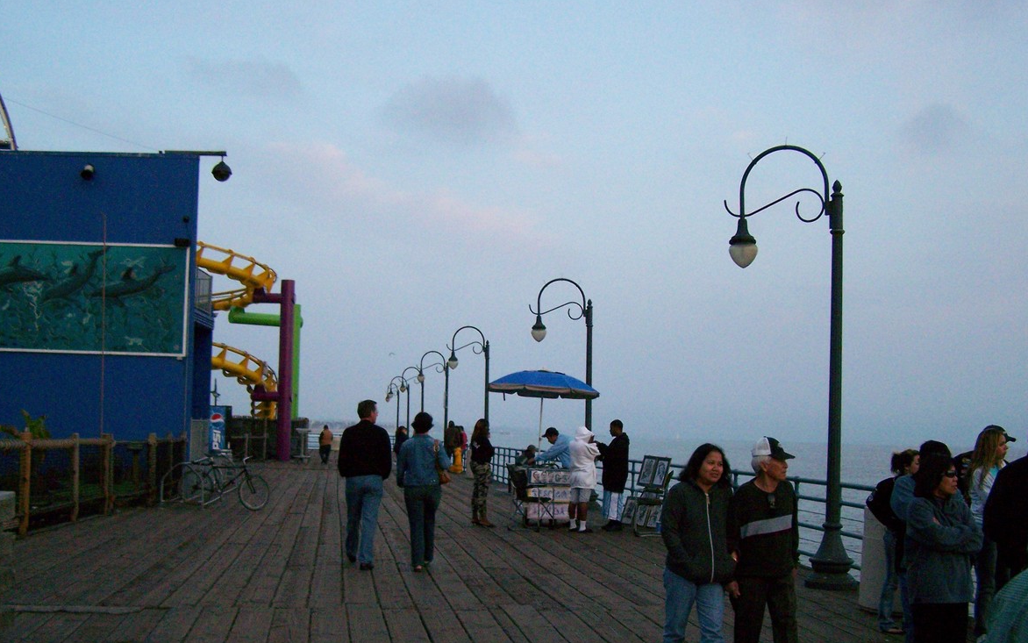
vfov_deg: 29.1
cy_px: 416
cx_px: 523
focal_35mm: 44
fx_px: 1233
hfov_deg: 45.3
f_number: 2.8
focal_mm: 6.3
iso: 400
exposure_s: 1/320
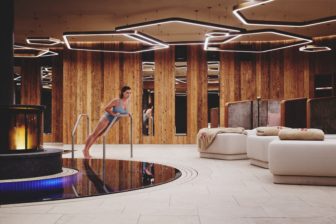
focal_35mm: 50
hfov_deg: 39.6
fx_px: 467
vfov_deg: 27.0
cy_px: 112
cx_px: 168
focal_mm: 50
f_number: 8
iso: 100
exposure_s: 1/1.59
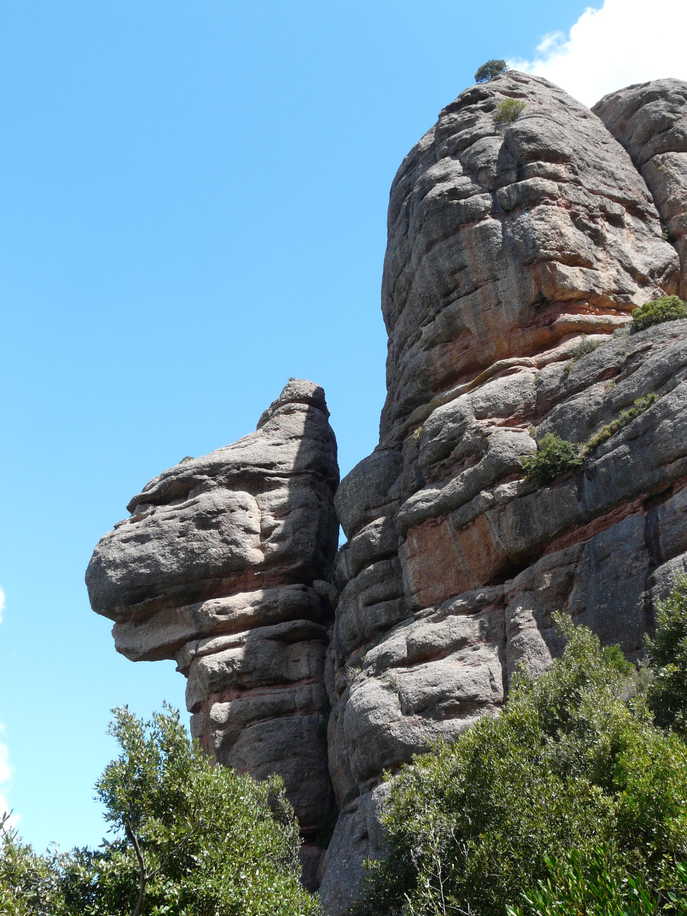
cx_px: 344
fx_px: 1058
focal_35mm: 40
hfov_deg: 36.0
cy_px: 458
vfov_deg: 46.8
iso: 100
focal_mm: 6.5
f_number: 5
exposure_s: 1/250
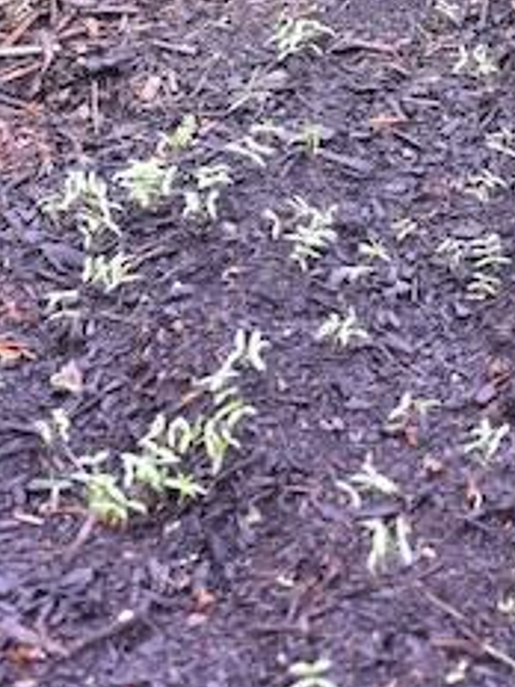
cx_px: 713
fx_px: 2400
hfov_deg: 11.8
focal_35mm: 121
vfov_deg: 16.1
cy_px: 92
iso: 320
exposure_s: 1/80
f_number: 4.5
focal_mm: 45
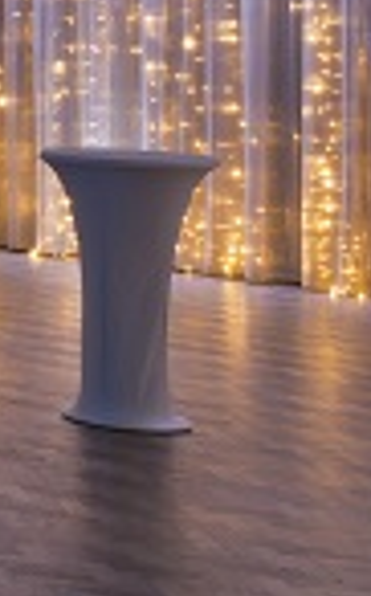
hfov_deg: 7.0
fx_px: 1929
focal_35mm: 119
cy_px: -10
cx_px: -1272
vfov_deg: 17.1
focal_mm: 17
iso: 100
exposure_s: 3
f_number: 9
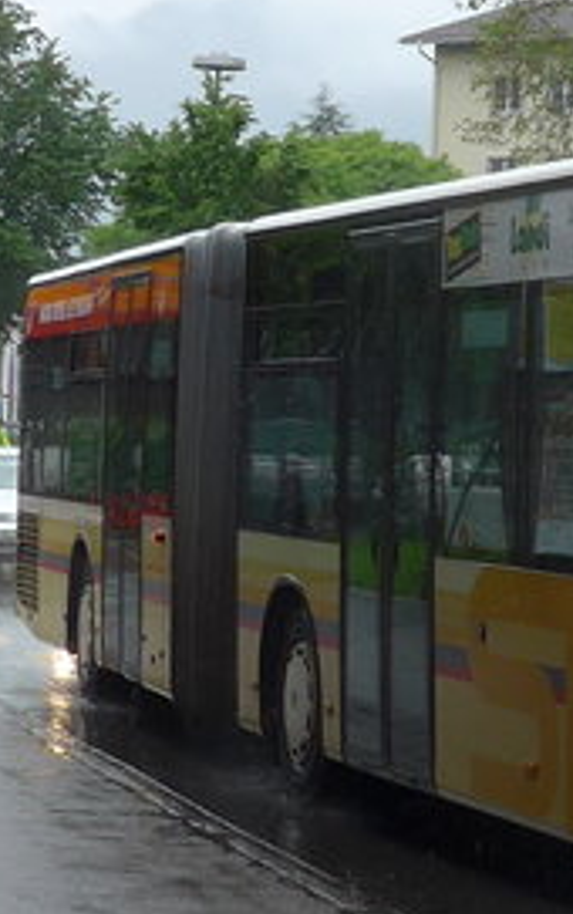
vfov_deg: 15.3
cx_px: 1068
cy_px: 202
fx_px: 3389
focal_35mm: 136
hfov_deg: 9.2
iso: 80
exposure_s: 1/500
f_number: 2.8
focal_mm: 6
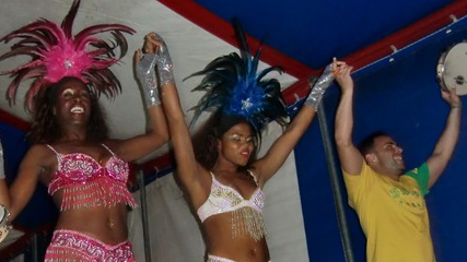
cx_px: 165
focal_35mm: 52
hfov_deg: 39.5
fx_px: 644
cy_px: 206
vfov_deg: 22.8
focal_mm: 6.1
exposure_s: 1/15
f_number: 3.6
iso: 400
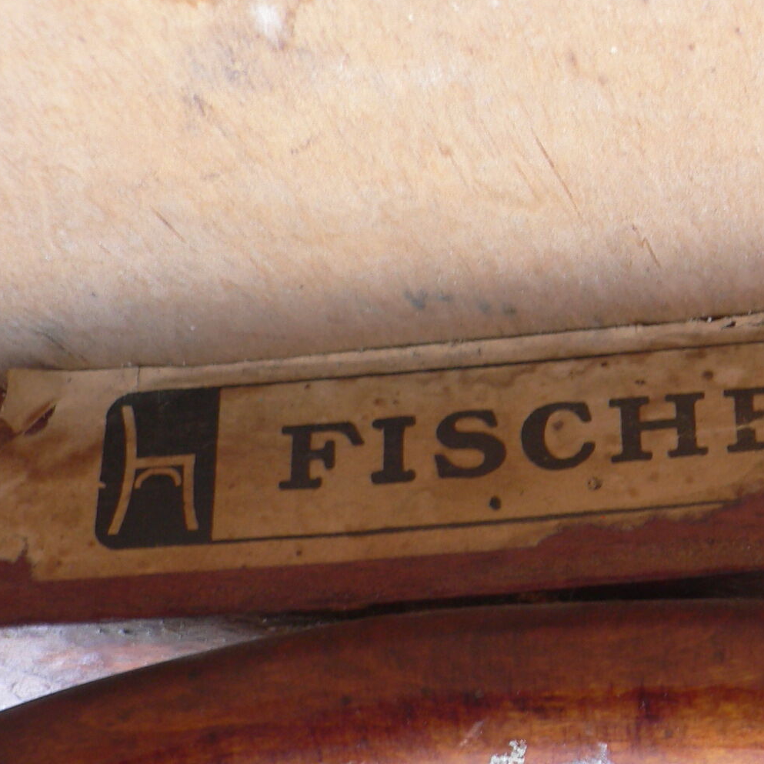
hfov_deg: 20.6
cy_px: 401
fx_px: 2048
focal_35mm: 82
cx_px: 718
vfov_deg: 21.1
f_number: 2.8
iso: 80
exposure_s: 1/40
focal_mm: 6
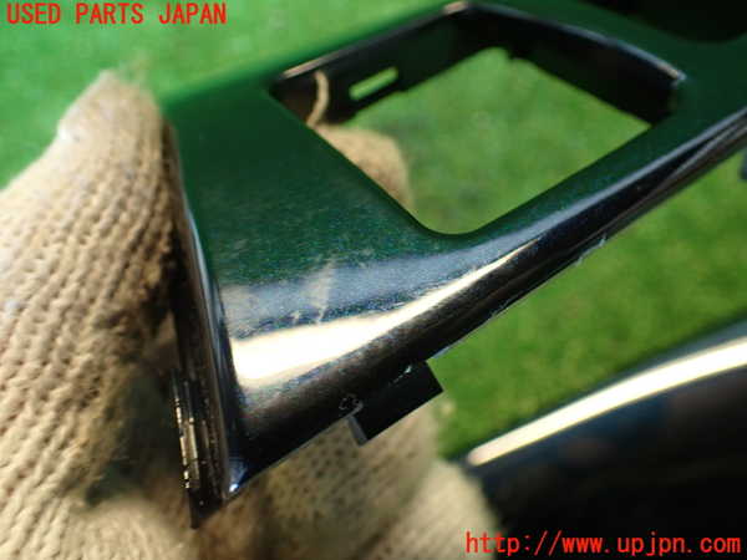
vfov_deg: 44.2
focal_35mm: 32
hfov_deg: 56.8
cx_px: 374
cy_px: 280
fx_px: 691
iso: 320
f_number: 2.4
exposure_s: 1/30
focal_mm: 5.79
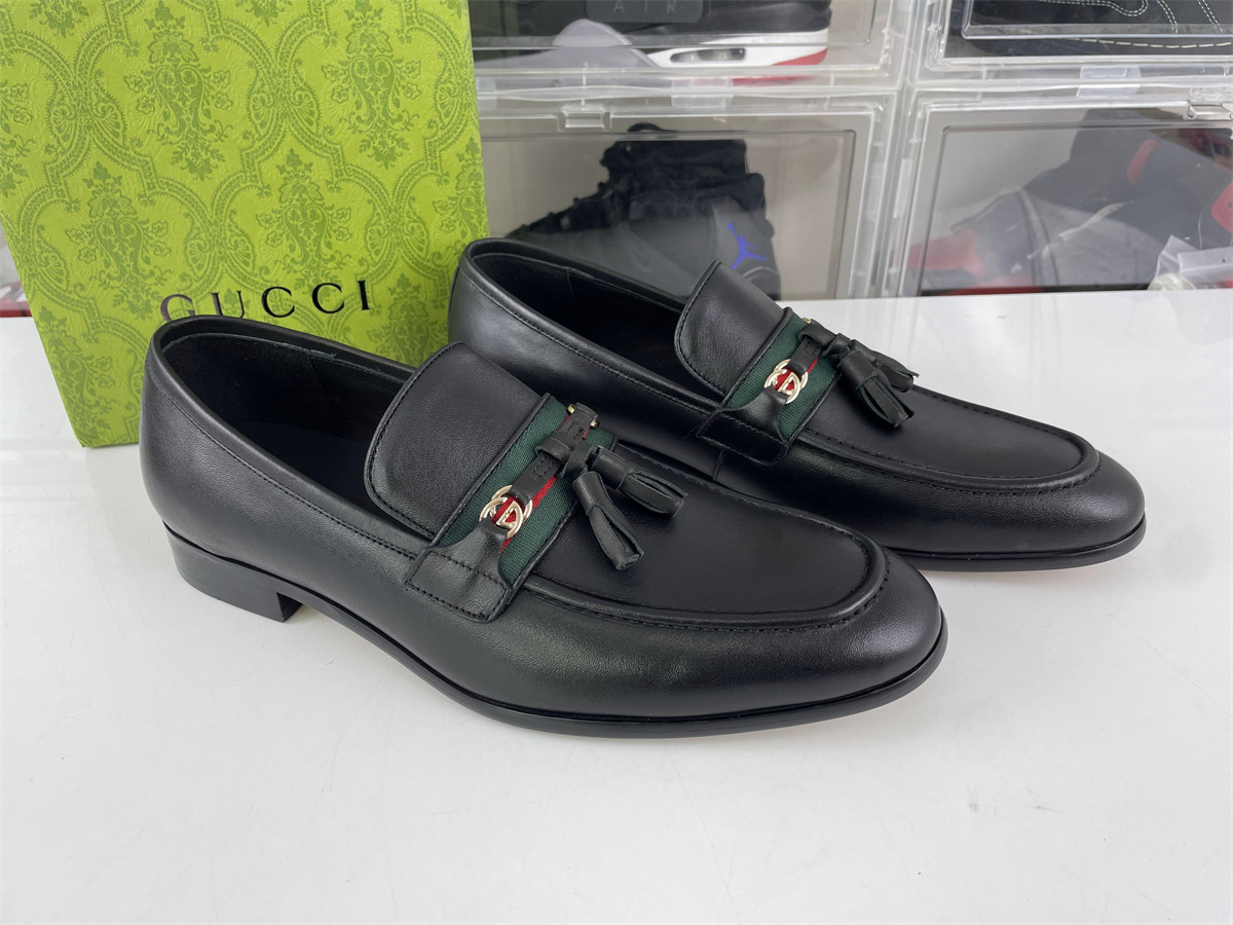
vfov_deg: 53.1
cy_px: 462
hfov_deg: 67.3
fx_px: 926
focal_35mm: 26
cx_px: 616
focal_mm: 4.2
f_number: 1.6
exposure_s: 1/101
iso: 32
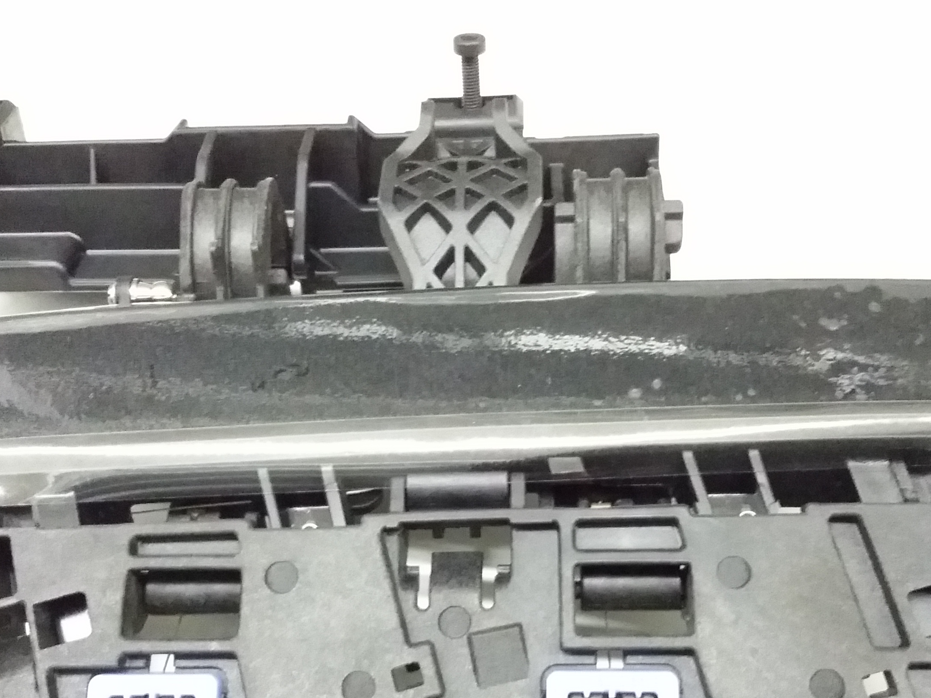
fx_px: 1291
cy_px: 503
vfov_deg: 29.9
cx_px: 462
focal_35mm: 48
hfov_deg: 39.7
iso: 800
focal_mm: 3.4
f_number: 2.4
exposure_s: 1/15
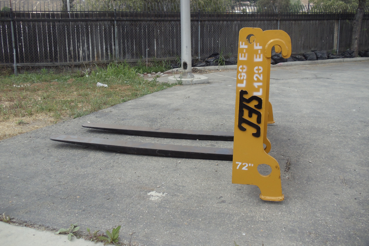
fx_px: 471
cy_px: 111
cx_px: 184
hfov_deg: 42.7
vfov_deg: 29.2
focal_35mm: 46
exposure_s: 1/500
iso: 100
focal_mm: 6
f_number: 3.5
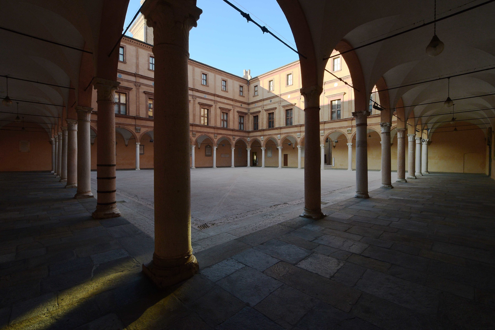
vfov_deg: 77.3
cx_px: 248
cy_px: 165
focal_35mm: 15
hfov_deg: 100.4
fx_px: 206
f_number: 10
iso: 200
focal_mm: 10
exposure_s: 1/60
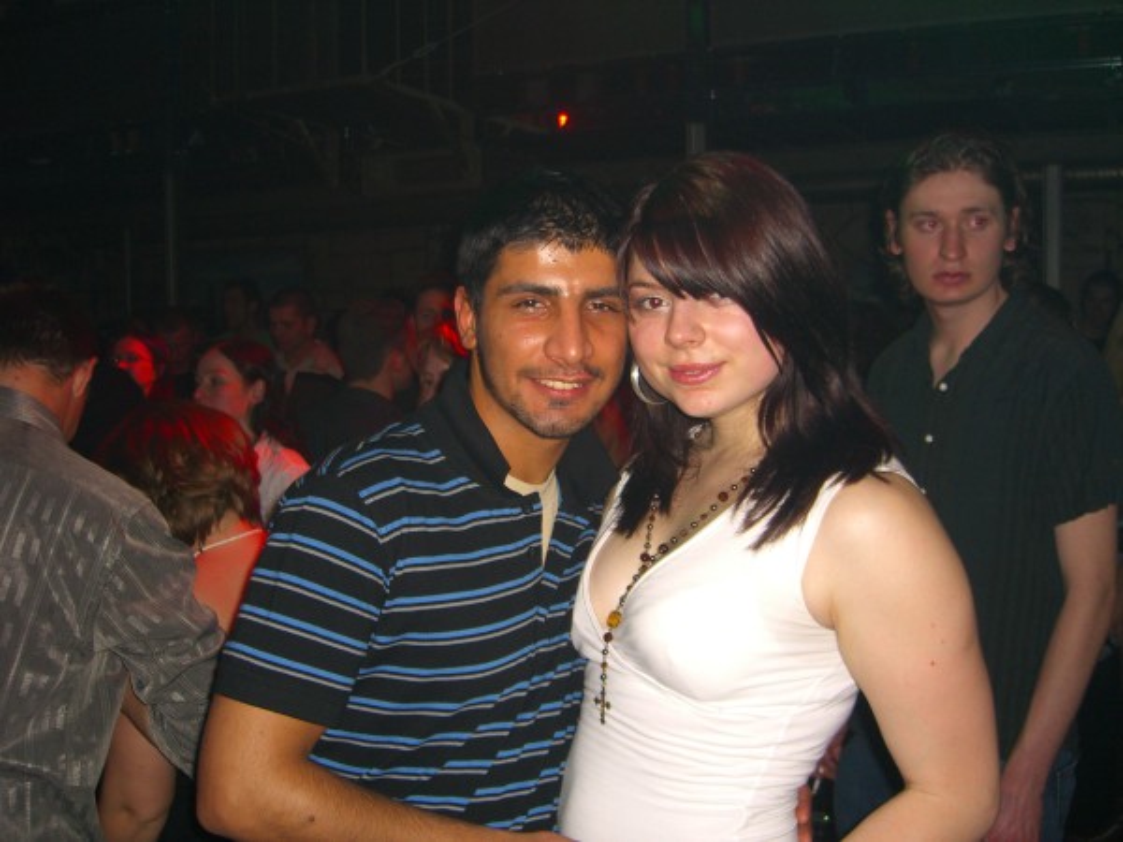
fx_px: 1233
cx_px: 562
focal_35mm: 38
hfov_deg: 49.0
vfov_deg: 37.7
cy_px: 421
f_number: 2.8
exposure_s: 1/60
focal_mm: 7.9
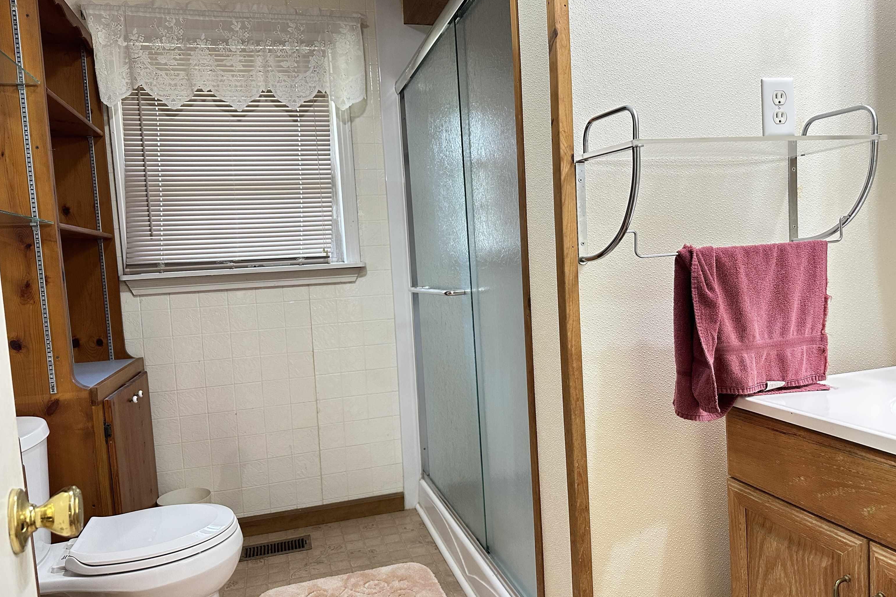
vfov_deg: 51.3
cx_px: 448
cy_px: 309
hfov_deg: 71.5
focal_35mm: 25
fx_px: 622
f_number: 1.78
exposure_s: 1/60
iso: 320
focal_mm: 6.86
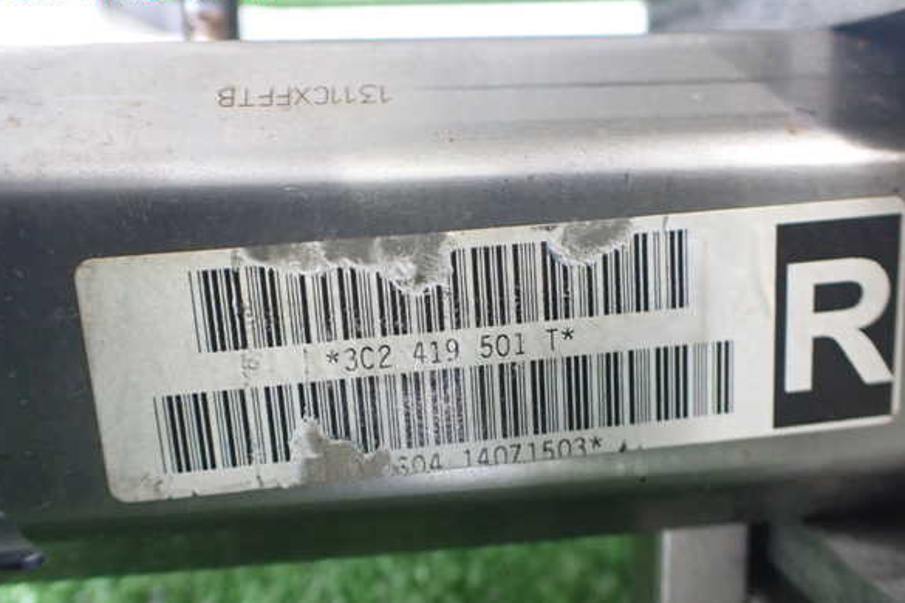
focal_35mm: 32
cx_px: 456
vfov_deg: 41.1
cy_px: 317
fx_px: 804
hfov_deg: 58.7
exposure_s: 1/50
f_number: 2.3
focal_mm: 5.4
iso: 800
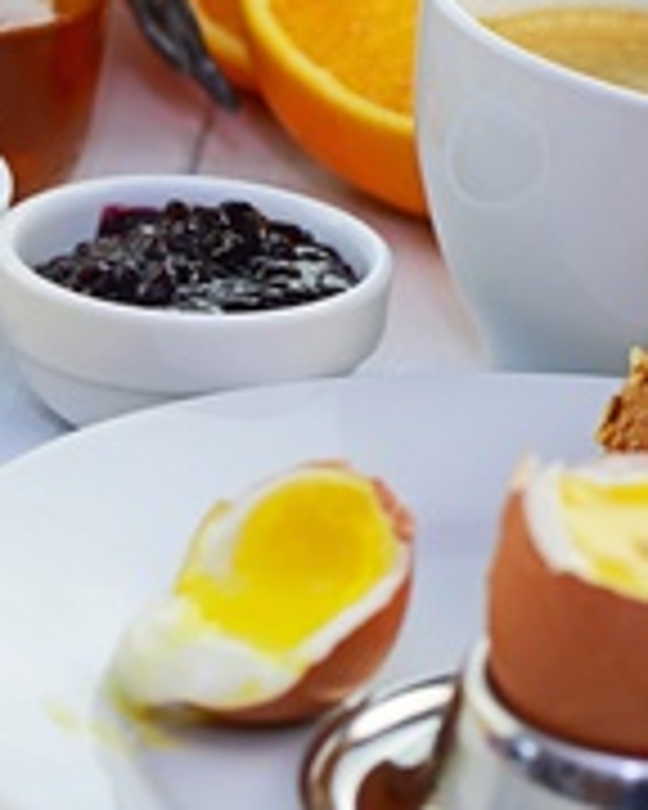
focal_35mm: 232
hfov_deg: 6.7
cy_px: 268
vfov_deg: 8.3
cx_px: 423
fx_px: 5562
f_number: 8
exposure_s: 1/60
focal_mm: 105
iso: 100
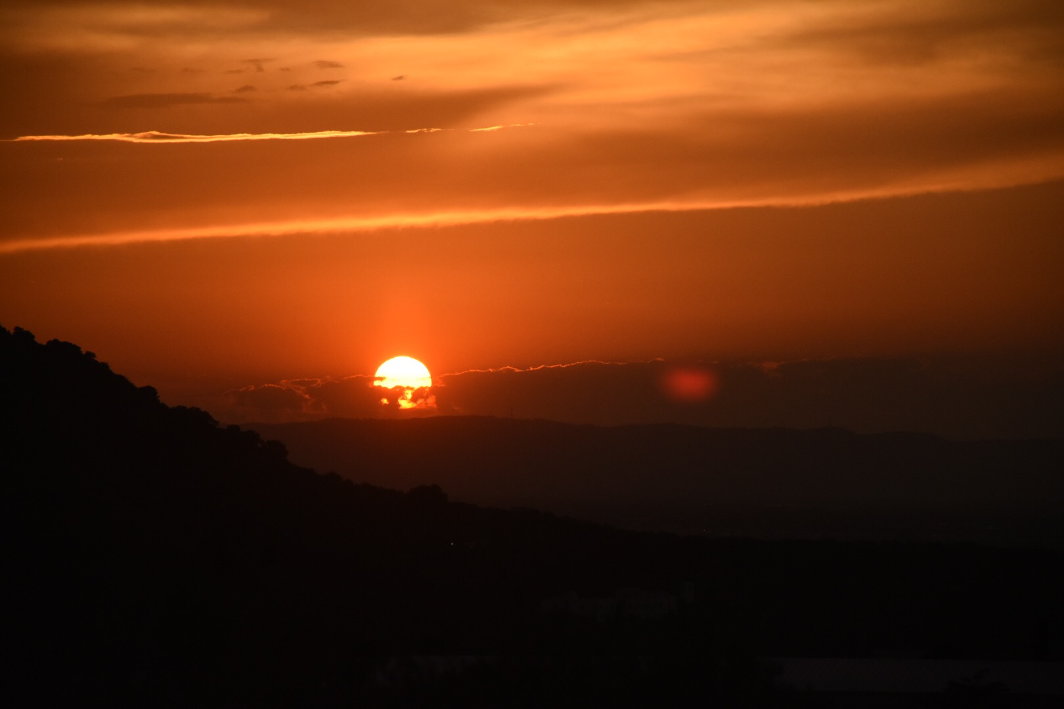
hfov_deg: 9.8
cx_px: 532
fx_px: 6206
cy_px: 354
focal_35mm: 210
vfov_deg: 6.5
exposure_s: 1/5000
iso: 1250
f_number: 5.6
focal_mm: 140
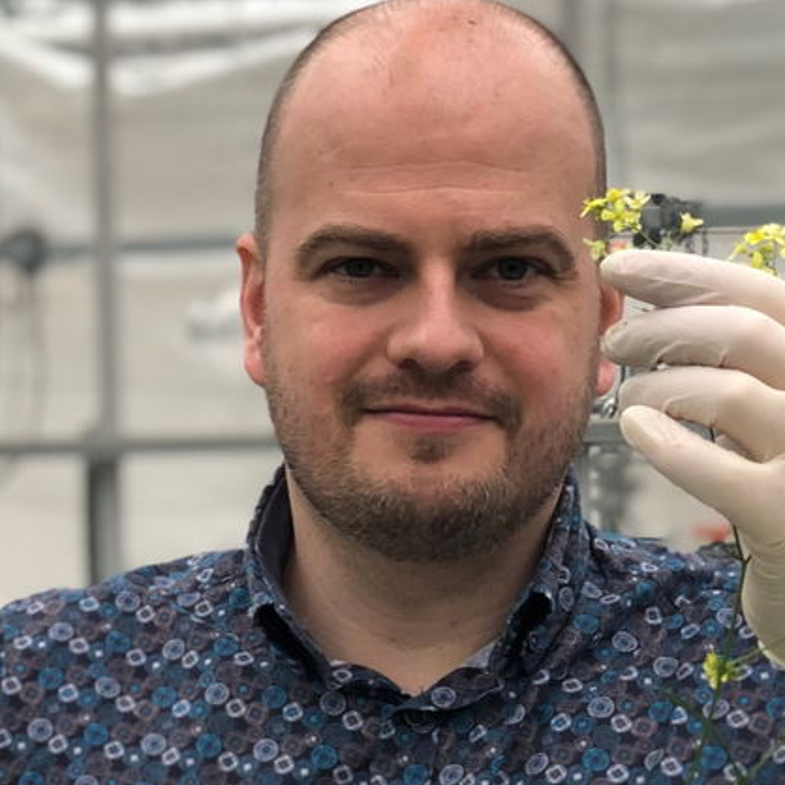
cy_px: 396
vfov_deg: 27.7
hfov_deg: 27.6
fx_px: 1591
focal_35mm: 62
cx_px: 270
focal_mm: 6
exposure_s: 1/60
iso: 25
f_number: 2.4
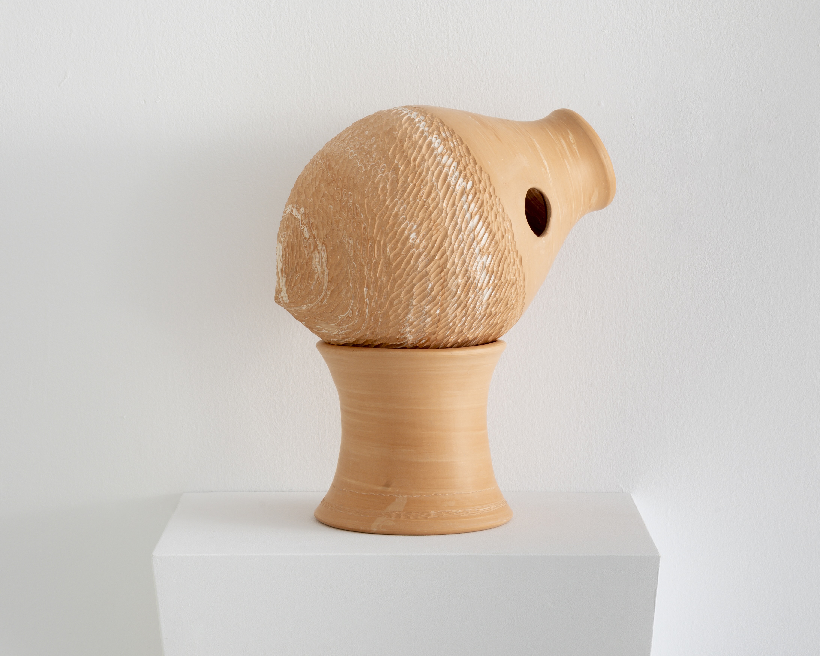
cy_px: 333
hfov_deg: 19.4
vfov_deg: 15.5
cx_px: 407
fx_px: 2403
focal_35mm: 99
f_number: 16
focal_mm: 70
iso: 64
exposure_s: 1/1.25
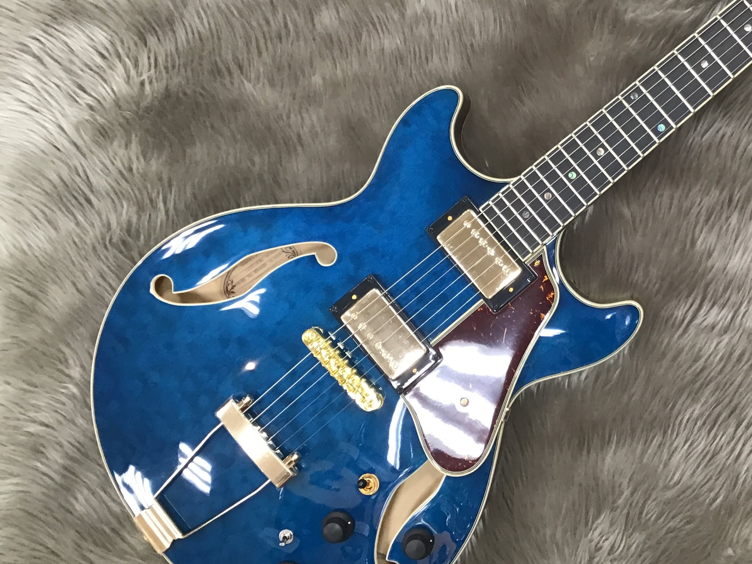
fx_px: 1086
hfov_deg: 37.1
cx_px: 581
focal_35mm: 50
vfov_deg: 28.9
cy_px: 175
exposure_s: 1/30
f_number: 2.4
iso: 64
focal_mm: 3.3
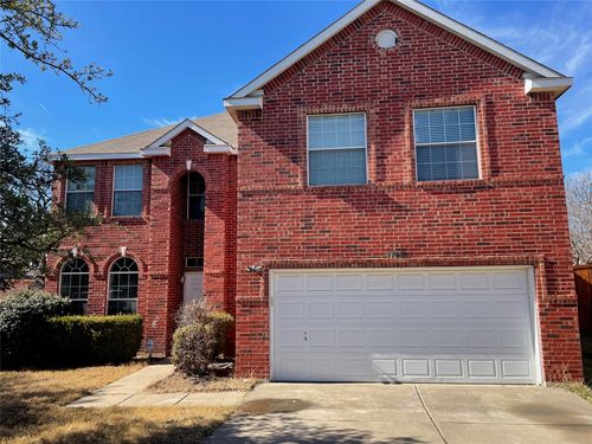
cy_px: 222
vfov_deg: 53.1
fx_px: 445
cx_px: 296
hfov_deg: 67.3
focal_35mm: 26
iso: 32
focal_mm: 4.2
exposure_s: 1/1618
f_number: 1.6
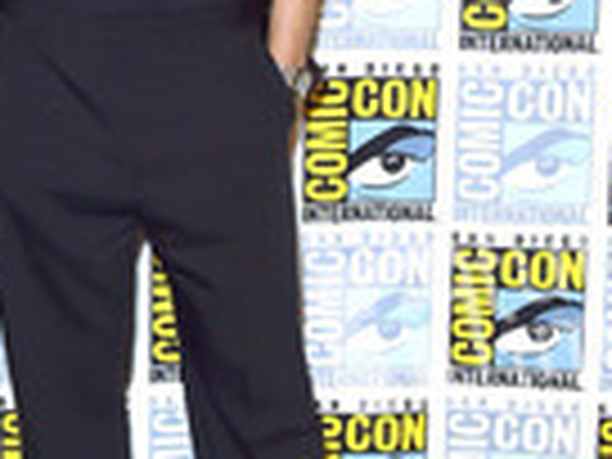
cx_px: 142
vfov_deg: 14.8
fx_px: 1750
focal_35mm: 99
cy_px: 86
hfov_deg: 19.7
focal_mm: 35
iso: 1000
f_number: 6.3
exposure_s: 1/250
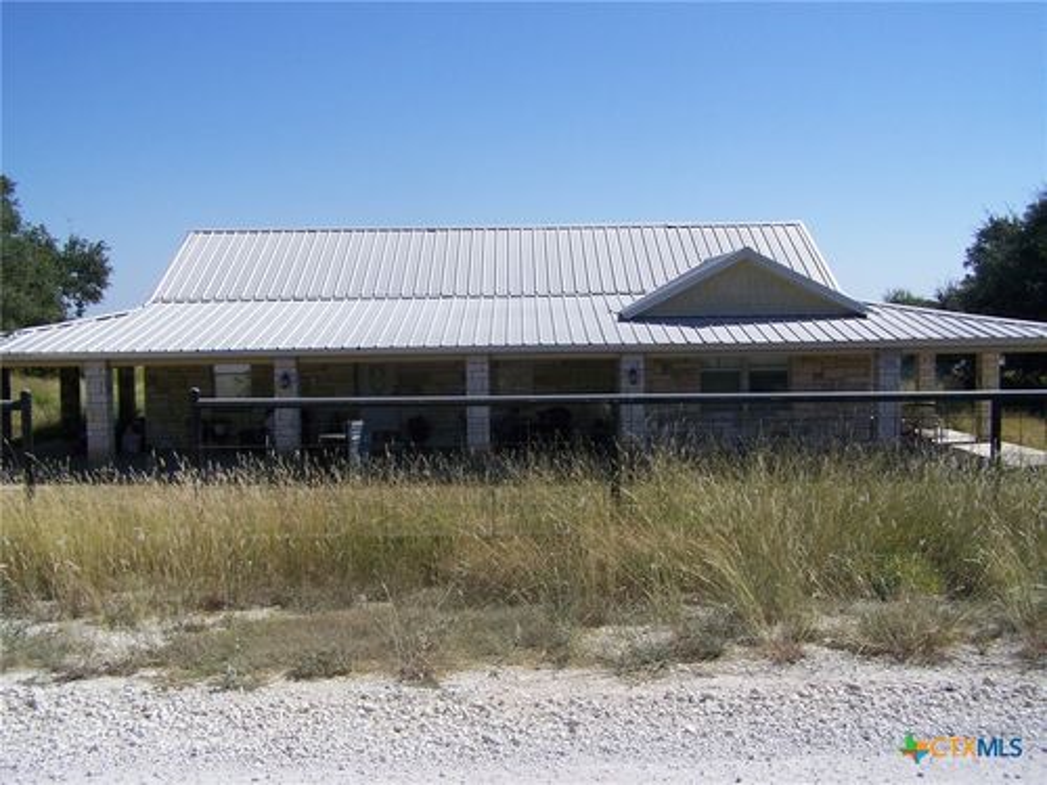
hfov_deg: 49.0
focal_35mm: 38
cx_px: 524
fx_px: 1149
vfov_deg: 37.7
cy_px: 392
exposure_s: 1/800
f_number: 4
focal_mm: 6.3
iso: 64
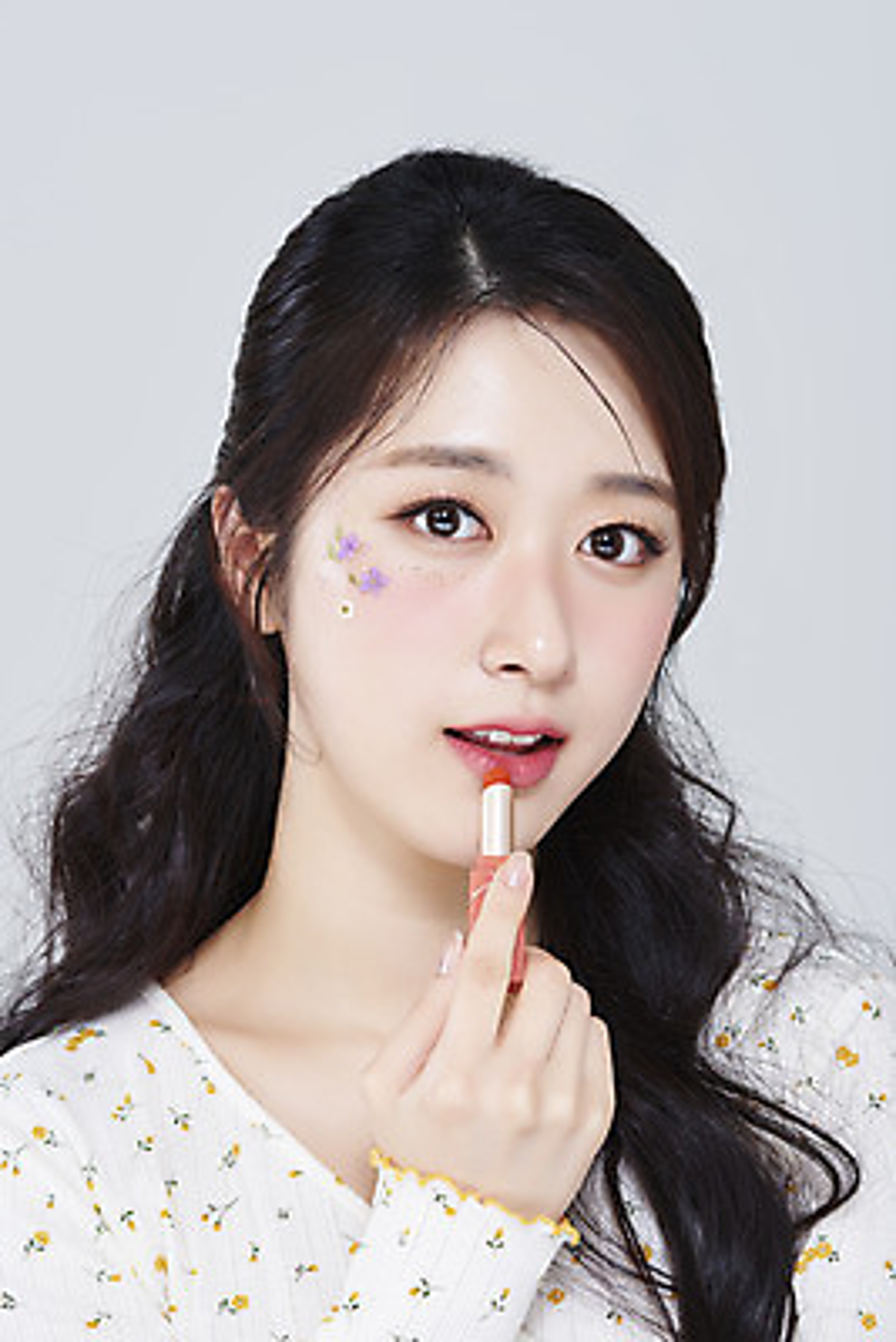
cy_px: 671
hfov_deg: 13.1
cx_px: 448
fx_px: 3916
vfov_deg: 19.4
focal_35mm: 105
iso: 64
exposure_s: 1/125
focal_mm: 105
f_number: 11
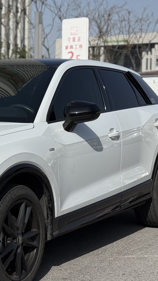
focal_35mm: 93
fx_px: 693
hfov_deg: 12.7
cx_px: -26
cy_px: 154
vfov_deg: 22.9
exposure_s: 1/11364
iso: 64
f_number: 1.78
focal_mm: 6.76
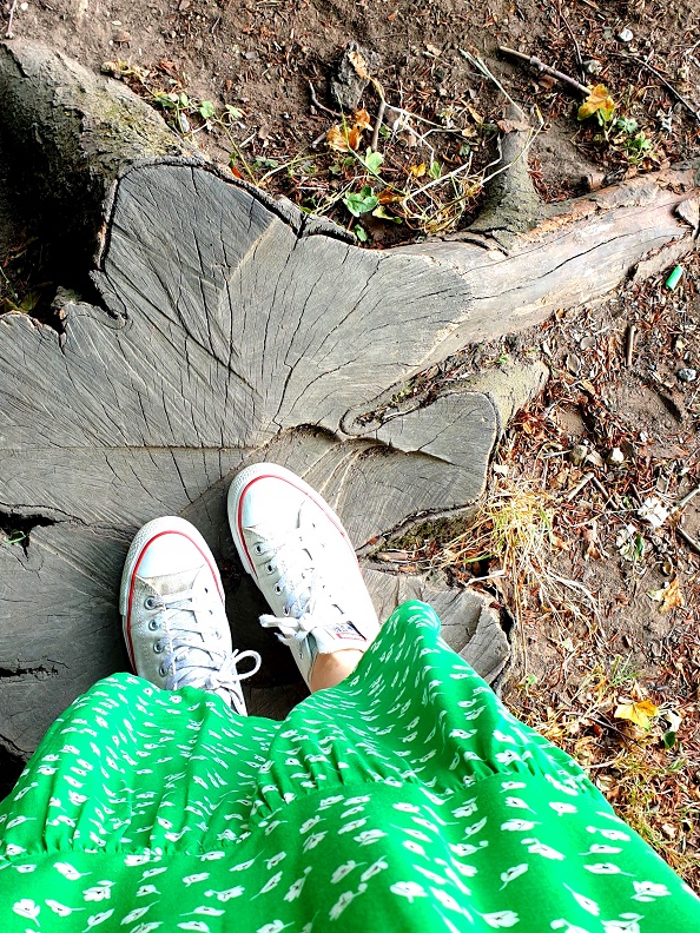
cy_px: 542
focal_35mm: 35
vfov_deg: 52.4
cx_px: 231
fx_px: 944
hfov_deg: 40.2
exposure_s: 1/100
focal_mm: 4.3
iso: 64
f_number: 2.4
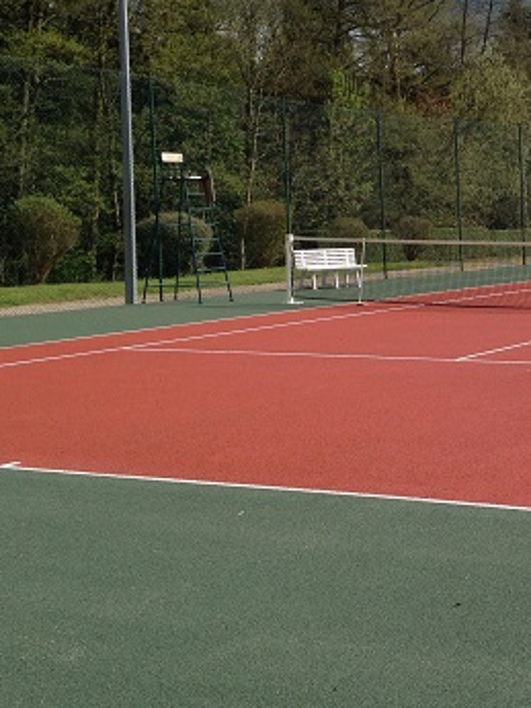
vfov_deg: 28.9
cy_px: 268
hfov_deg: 21.1
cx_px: 545
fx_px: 1370
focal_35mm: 67
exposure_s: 1/1642
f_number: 2.4
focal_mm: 4.12
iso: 50
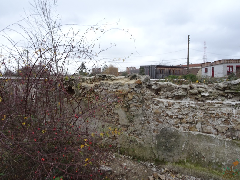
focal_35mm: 31
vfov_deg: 45.4
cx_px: 120
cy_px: 90
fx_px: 215
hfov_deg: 58.4
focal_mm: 5.26
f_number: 4
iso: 80
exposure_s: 1/50
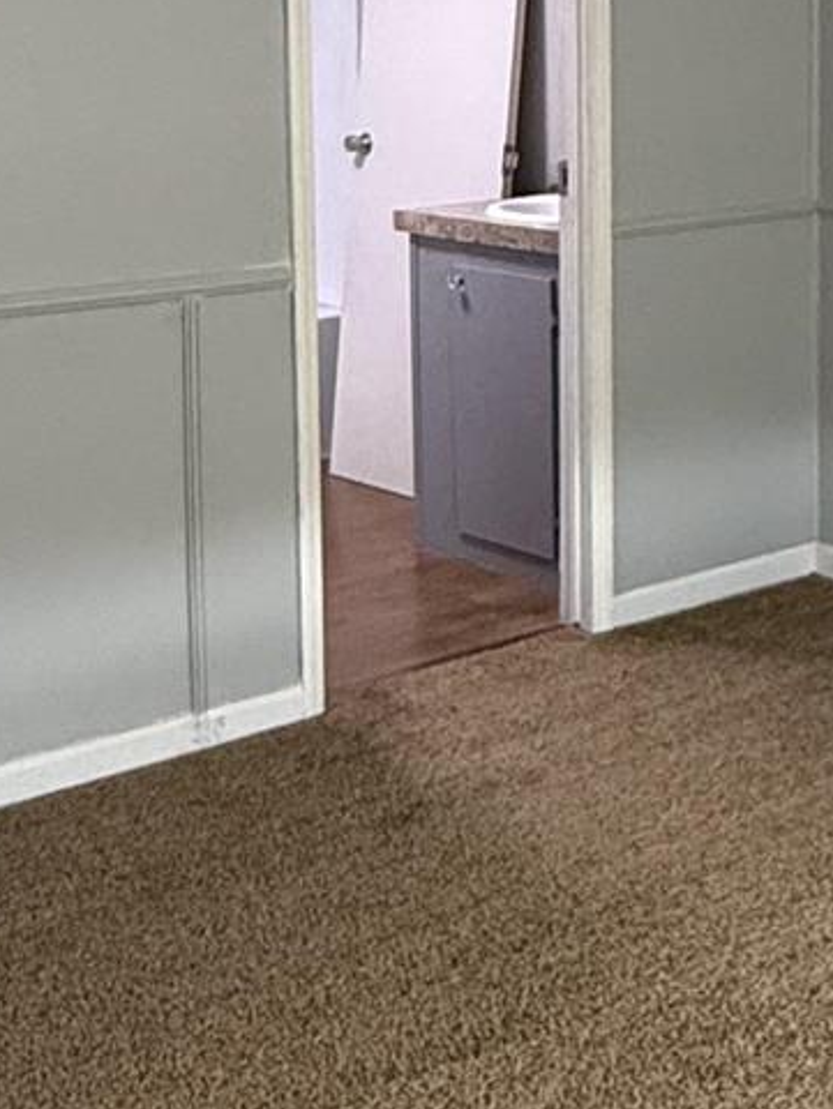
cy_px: 208
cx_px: 632
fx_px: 2149
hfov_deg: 21.7
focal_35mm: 67
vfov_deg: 28.3
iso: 400
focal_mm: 2.22
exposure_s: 1/91
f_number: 2.2
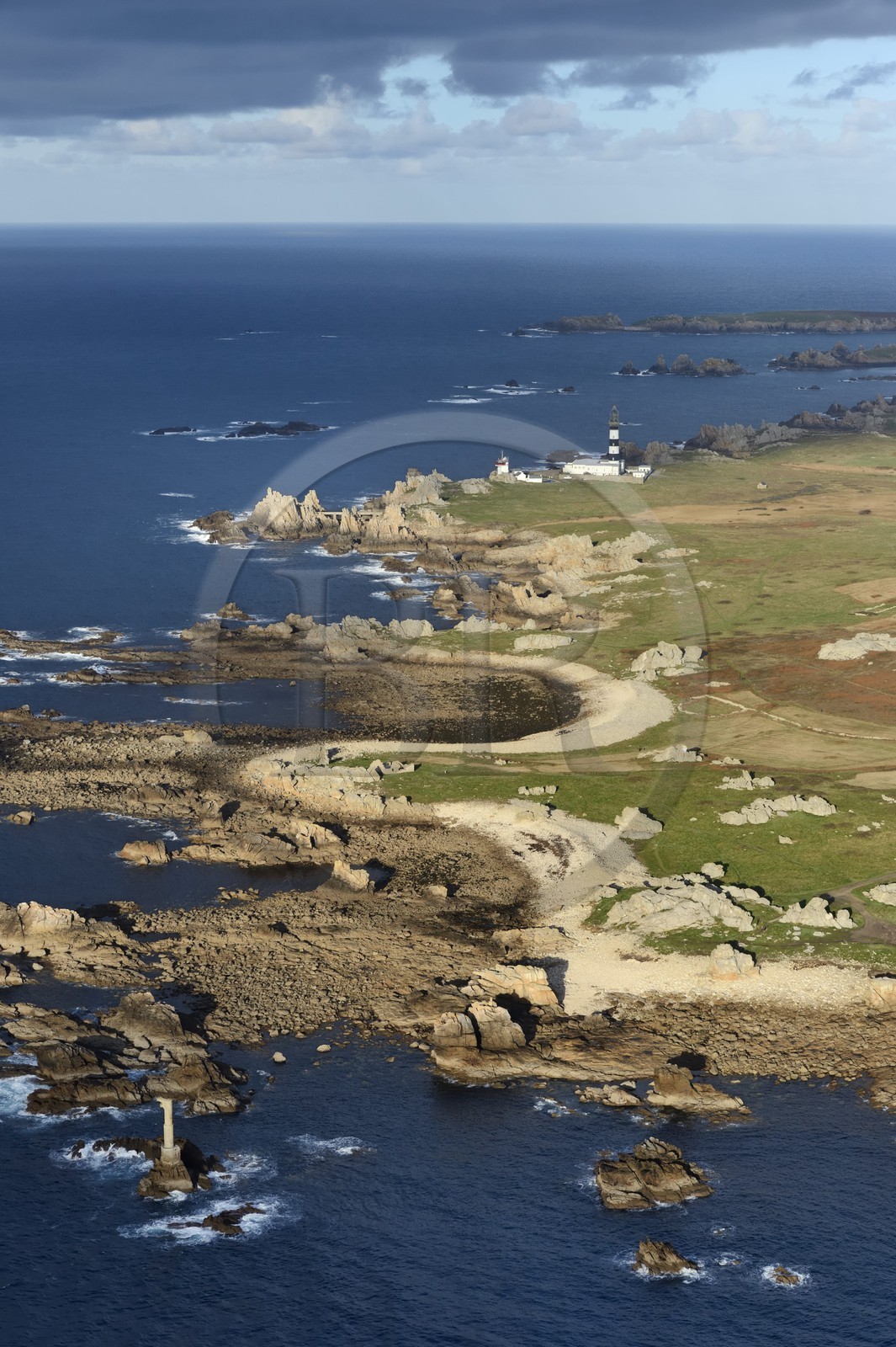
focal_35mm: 70
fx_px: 2616
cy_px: 674
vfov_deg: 28.9
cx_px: 448
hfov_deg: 19.4
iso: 640
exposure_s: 1/1250
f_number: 10
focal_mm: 70
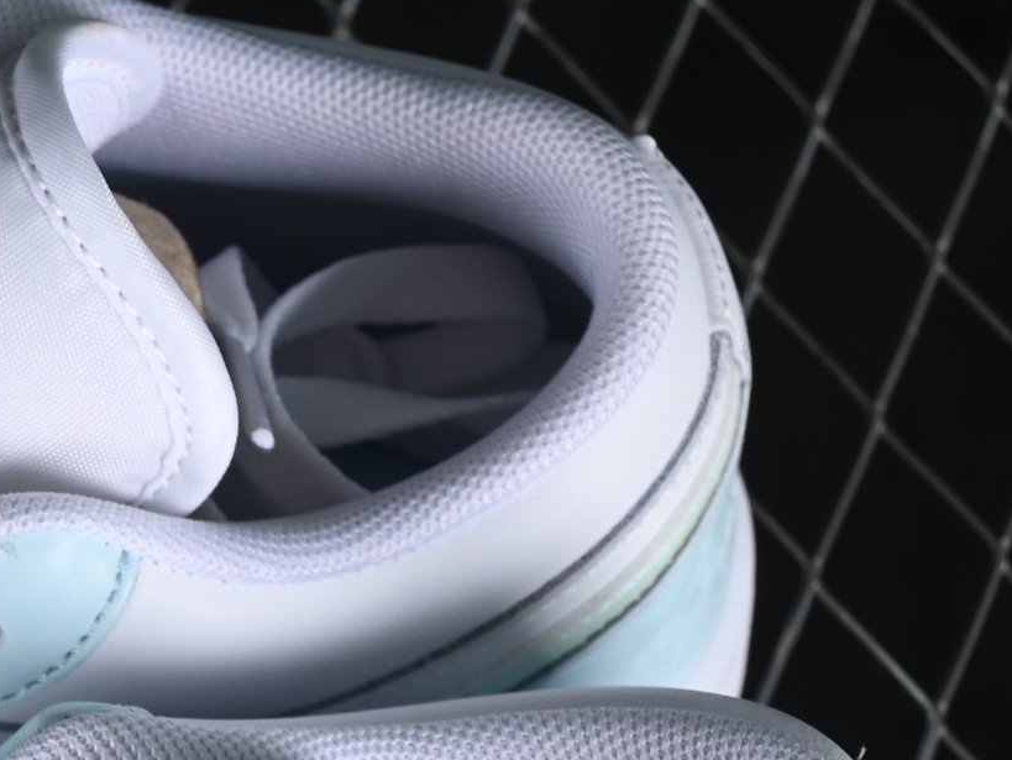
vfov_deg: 6.0
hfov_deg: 8.0
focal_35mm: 245
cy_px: 997
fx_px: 7166
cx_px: -289
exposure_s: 1/80
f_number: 7.1
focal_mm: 50
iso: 160
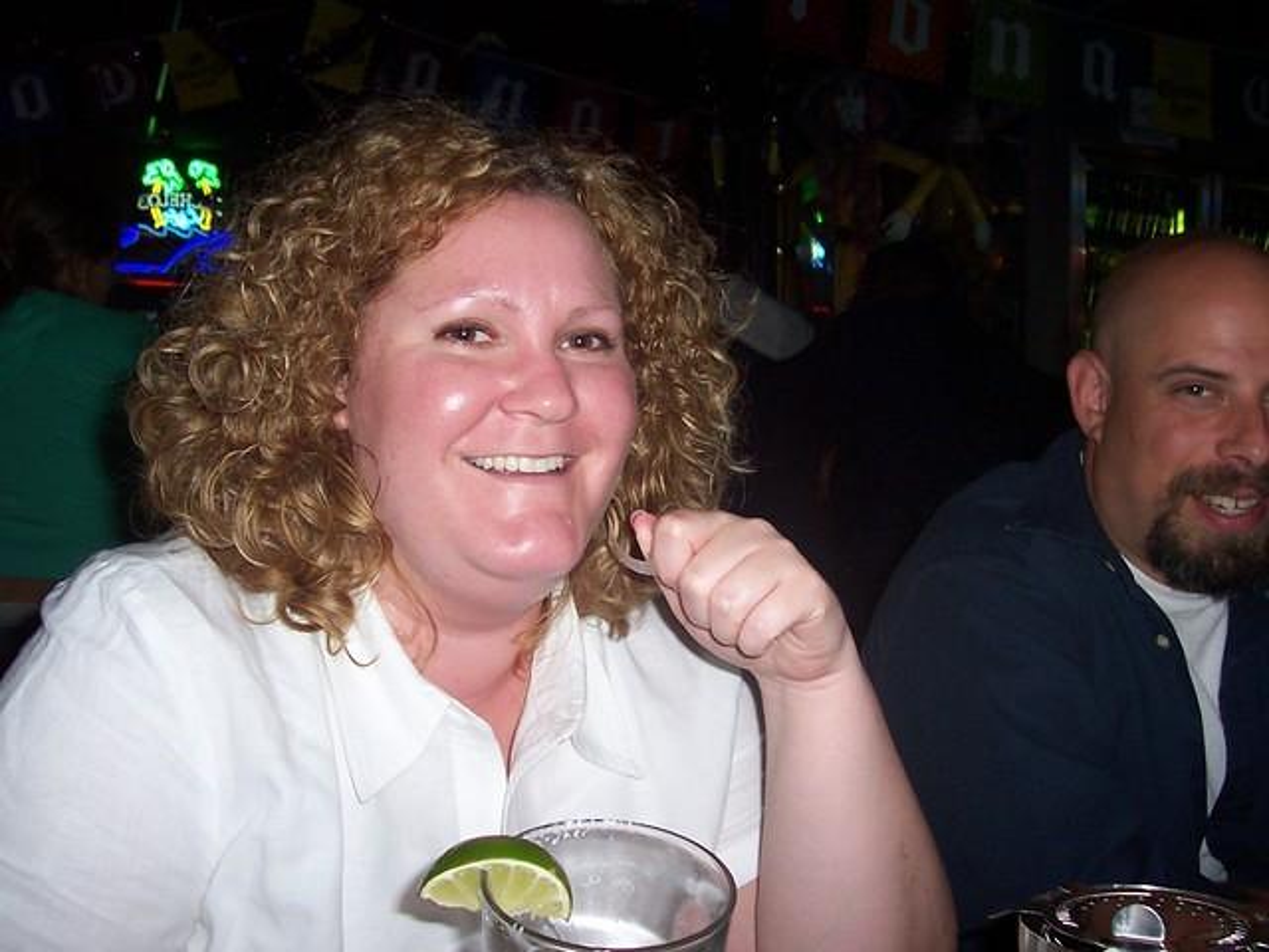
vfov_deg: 38.7
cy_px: 476
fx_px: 1356
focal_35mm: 37
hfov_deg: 50.1
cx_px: 634
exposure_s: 1/60
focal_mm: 5.6
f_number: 2.8
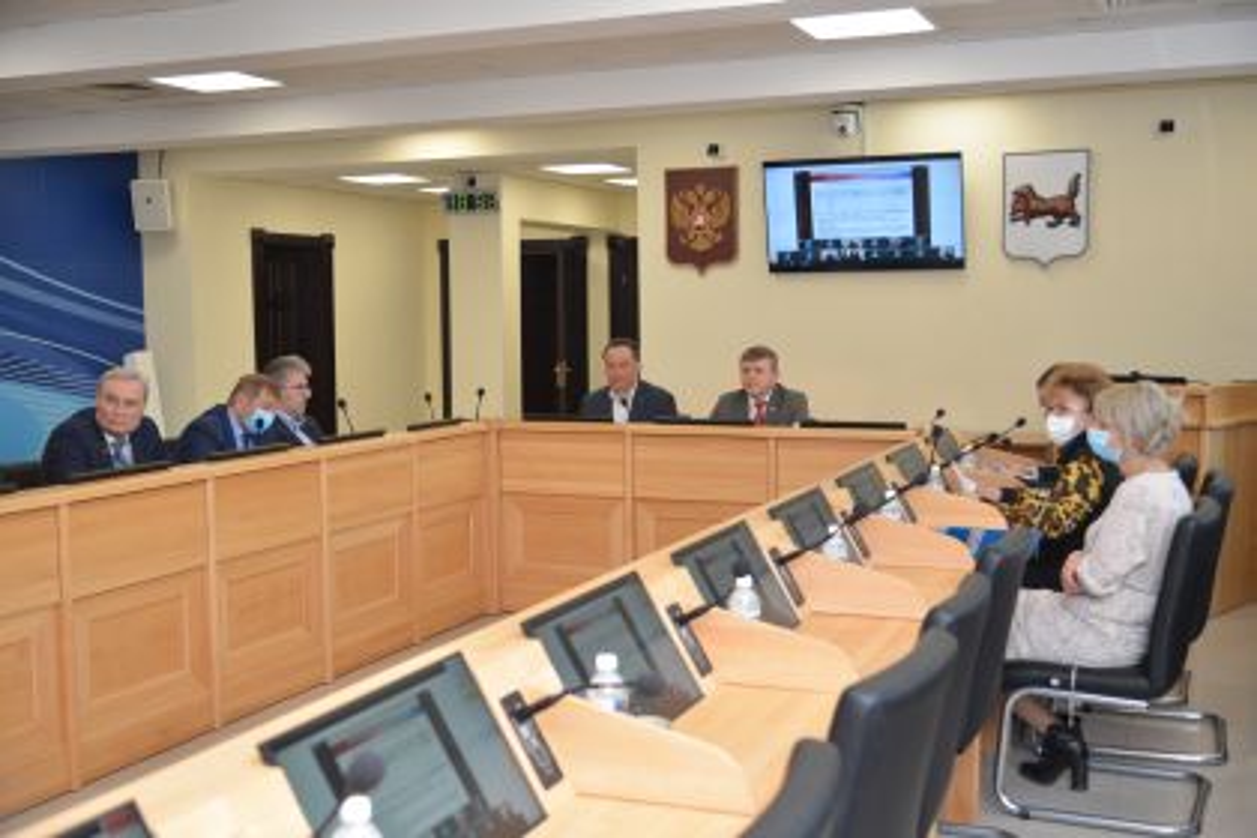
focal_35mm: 38
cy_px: 419
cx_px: 628
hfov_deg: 50.7
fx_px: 1327
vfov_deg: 35.1
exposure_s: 1/60
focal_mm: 38
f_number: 4
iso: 250
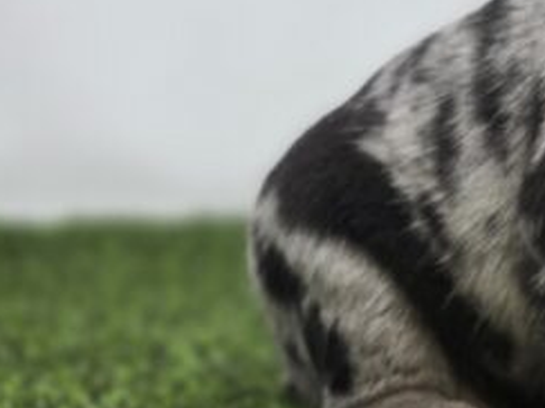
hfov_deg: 19.2
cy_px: 22
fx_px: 1526
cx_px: 632
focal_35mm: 97
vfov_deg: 15.0
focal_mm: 6.3
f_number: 1.7
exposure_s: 1/66
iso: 25
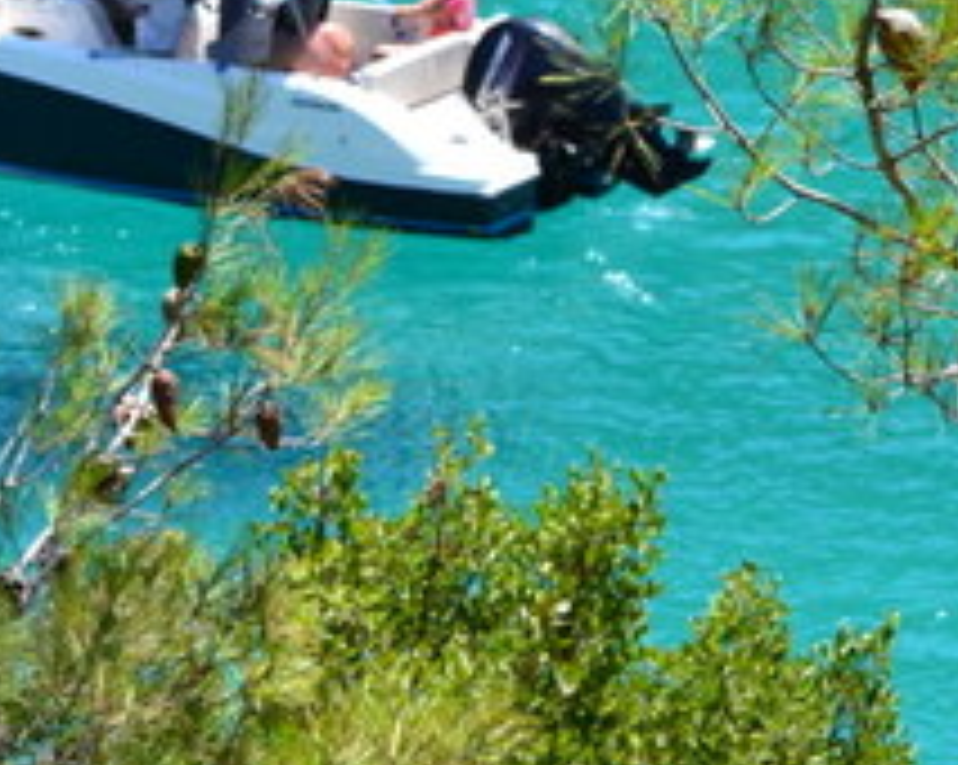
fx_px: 8236
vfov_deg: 5.3
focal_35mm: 291
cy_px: -90
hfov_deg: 6.6
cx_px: 36
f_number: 10
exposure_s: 1/250
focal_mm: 55
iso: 400
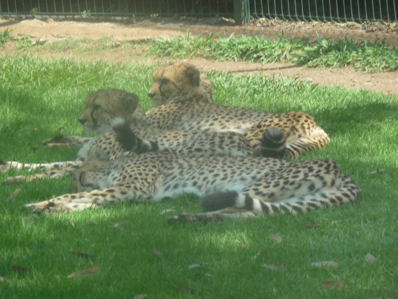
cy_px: 153
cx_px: 193
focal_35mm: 291
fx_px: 3346
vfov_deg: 5.1
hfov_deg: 6.8
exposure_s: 1/160
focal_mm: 47
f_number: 4.9
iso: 100
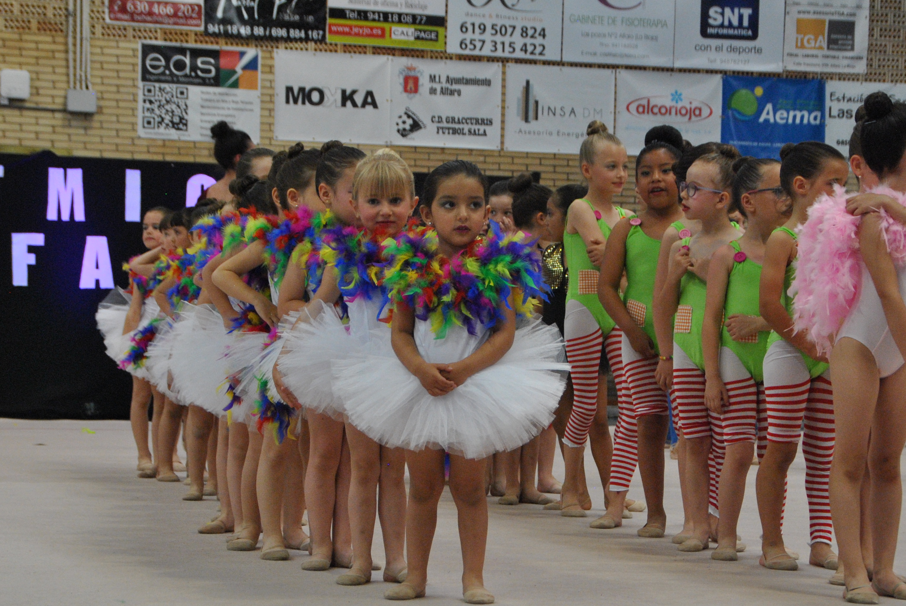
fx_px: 2890
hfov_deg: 17.8
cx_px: 534
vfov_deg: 12.0
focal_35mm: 115
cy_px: 337
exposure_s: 1/125
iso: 800
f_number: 5.6
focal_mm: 55
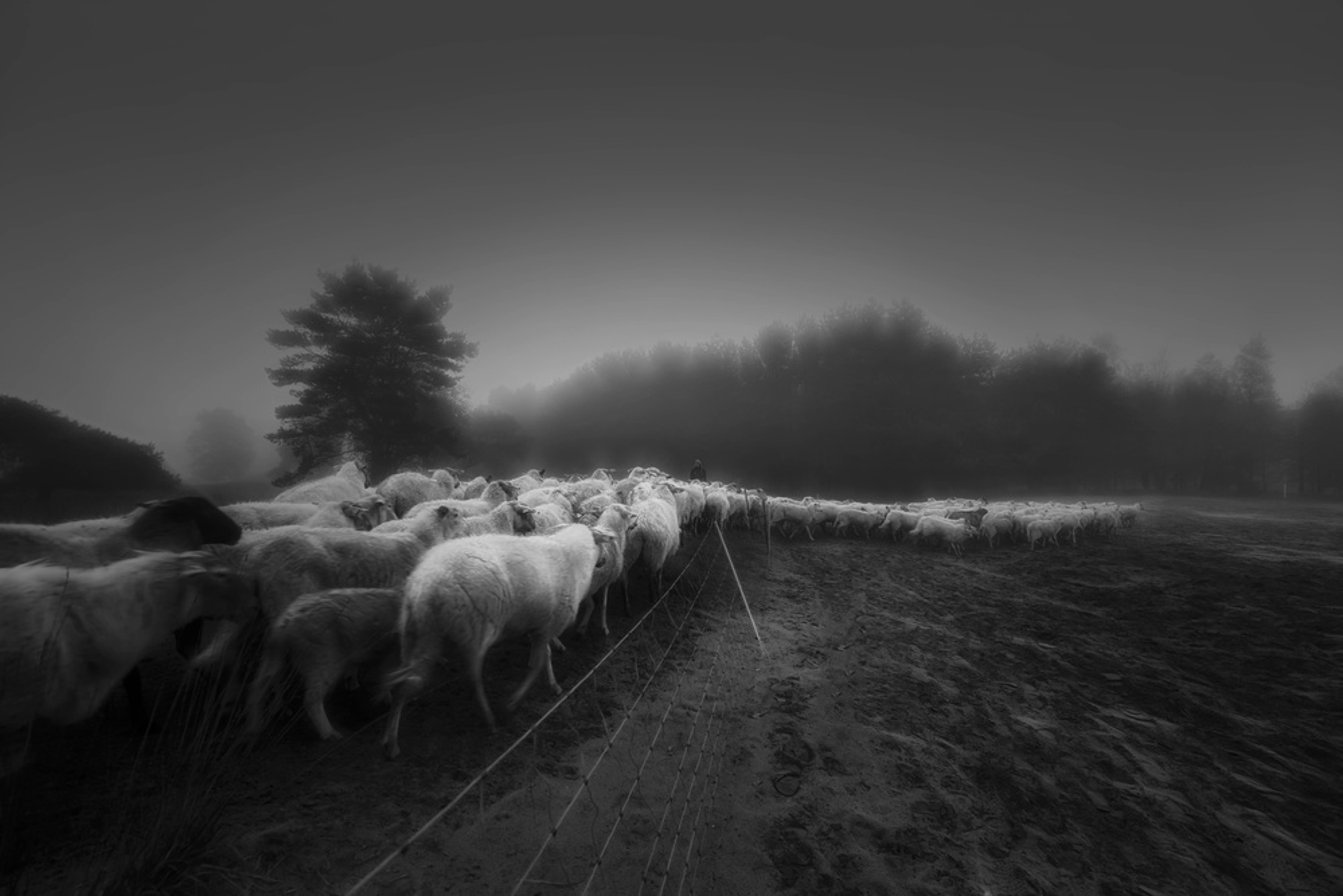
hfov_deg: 96.7
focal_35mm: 16
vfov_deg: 73.8
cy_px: 448
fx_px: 597
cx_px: 672
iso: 100
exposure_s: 1/80
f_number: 5.6
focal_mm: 16
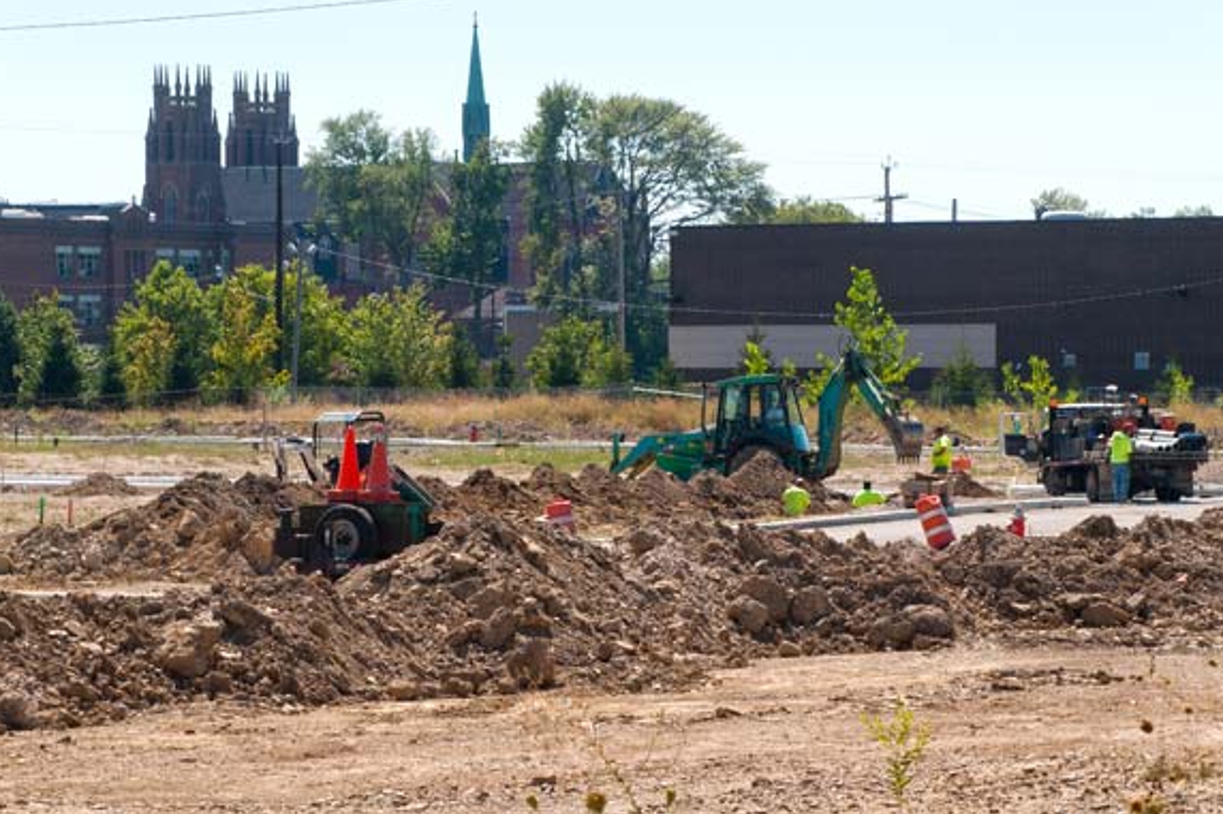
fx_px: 5264
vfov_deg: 8.8
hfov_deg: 13.3
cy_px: 405
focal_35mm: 155
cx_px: 609
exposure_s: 1/250
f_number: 1.6
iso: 280
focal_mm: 102
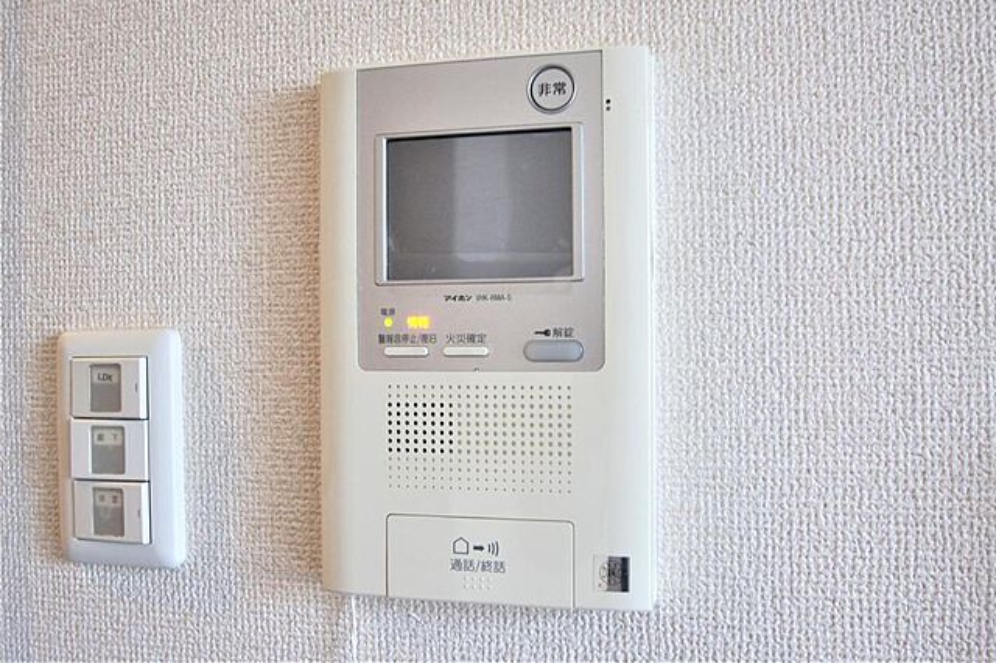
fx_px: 747
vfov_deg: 47.9
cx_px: 498
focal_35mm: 27
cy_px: 332
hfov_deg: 67.4
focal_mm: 18
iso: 320
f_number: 4.5
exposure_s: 1/30
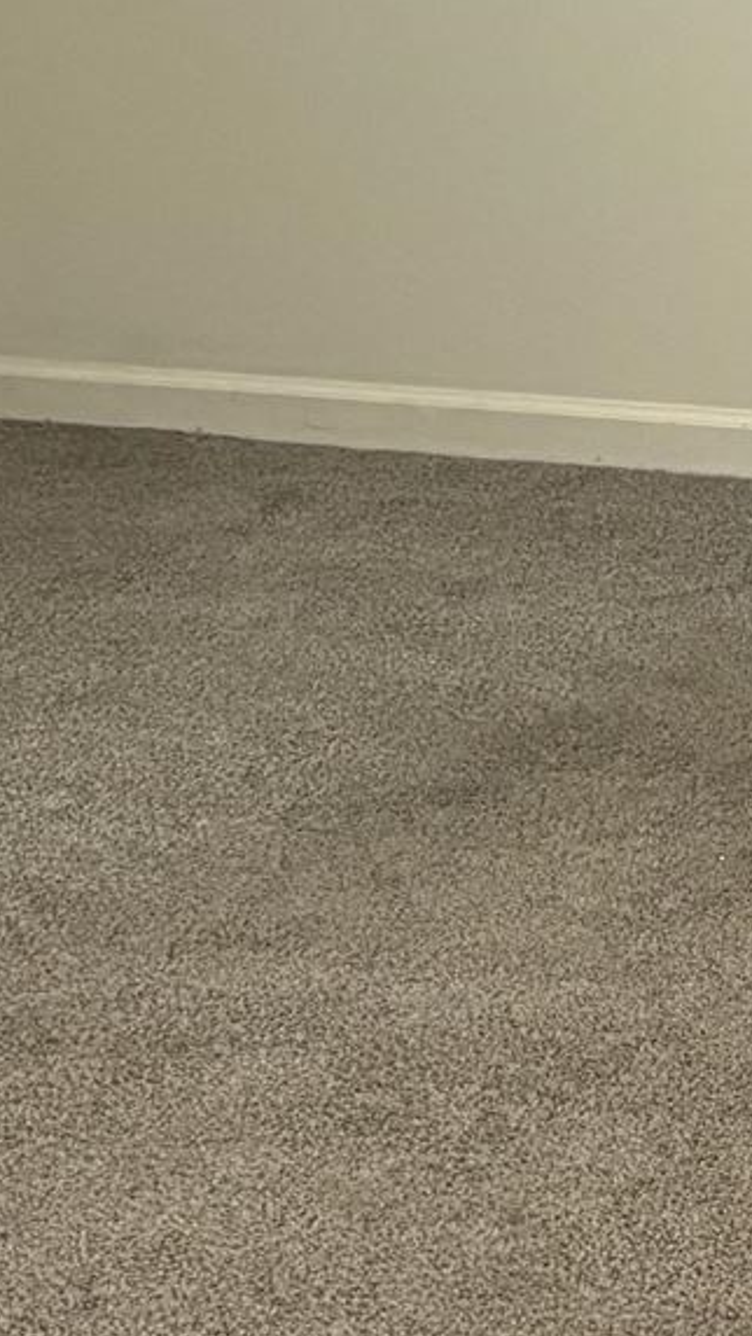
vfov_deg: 18.0
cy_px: -171
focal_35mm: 114
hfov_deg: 10.3
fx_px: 4039
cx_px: 1142
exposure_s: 1/60
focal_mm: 5.96
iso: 500
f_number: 1.6
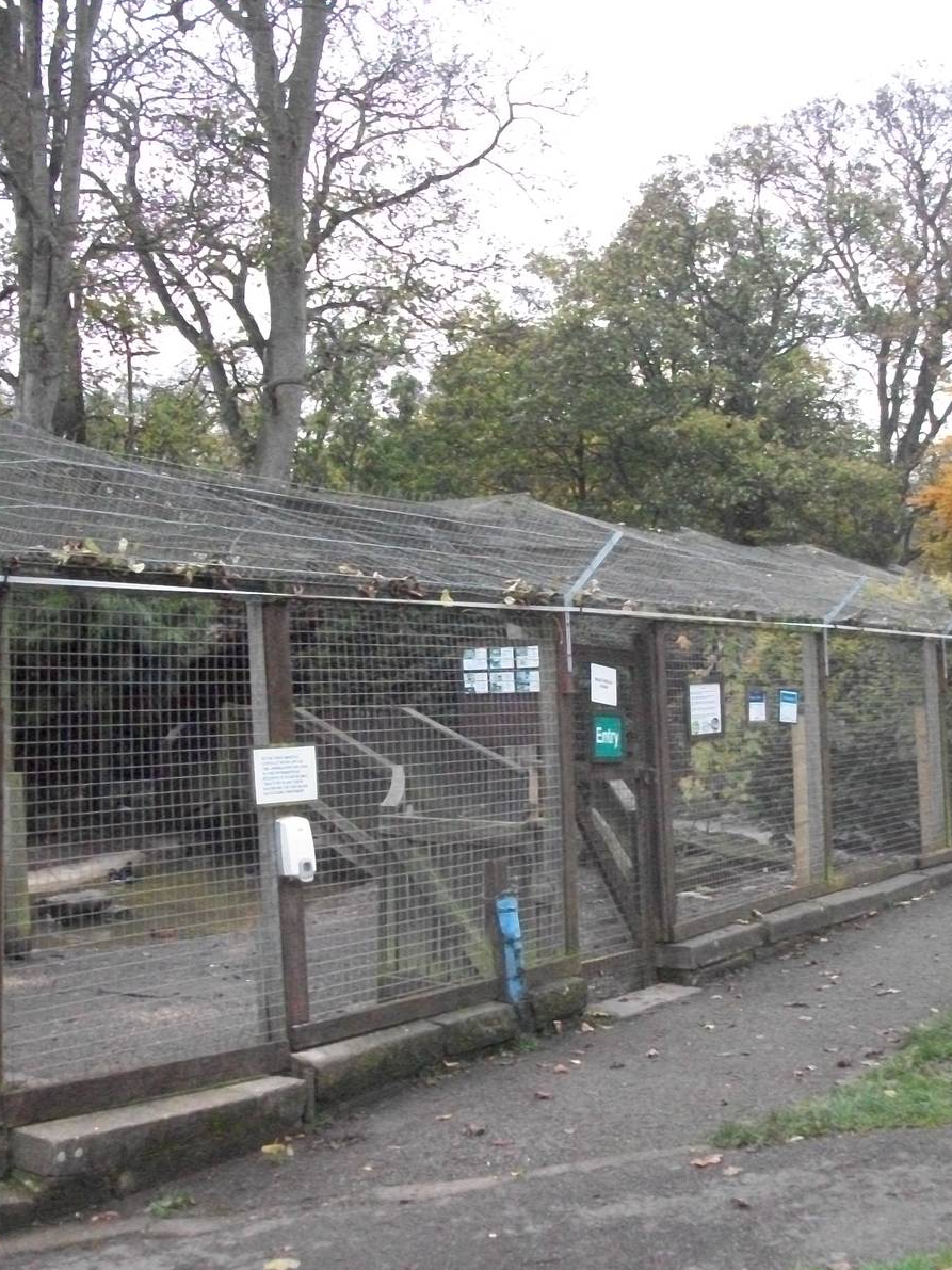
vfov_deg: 43.9
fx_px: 1577
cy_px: 636
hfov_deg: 33.6
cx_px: 502
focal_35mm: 43
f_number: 2.9
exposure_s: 1/500
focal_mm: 5.7
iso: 800
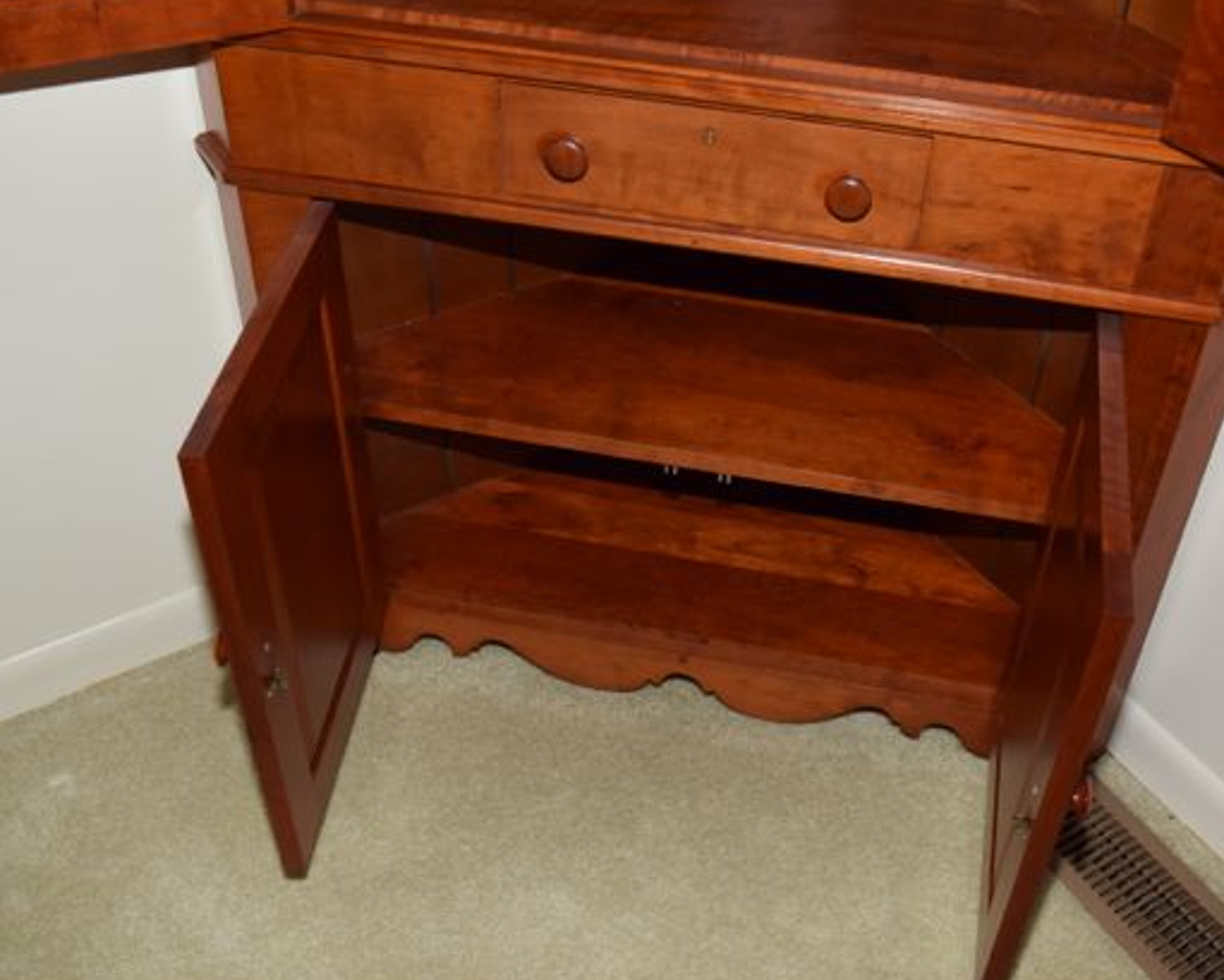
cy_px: 488
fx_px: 1471
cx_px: 690
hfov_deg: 45.1
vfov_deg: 36.8
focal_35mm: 41
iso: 400
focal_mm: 23
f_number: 5.6
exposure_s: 1/125
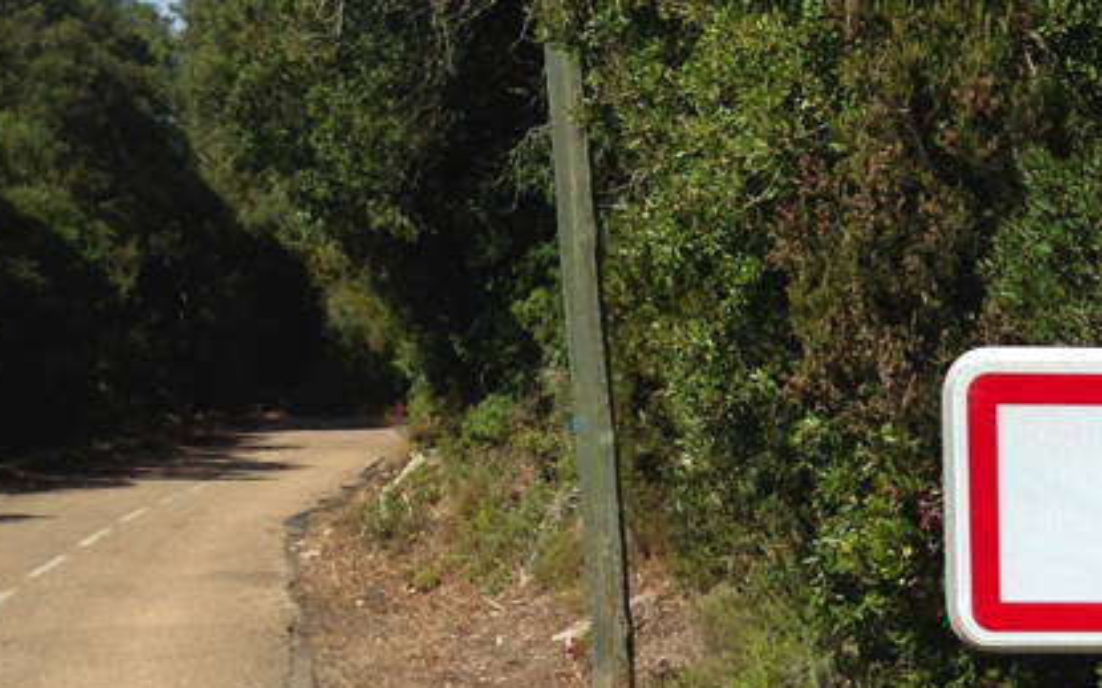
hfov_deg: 18.7
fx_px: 3242
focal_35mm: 108
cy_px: 1148
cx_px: 1150
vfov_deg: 11.4
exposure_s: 1/1427
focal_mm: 4.12
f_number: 2.4
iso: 50
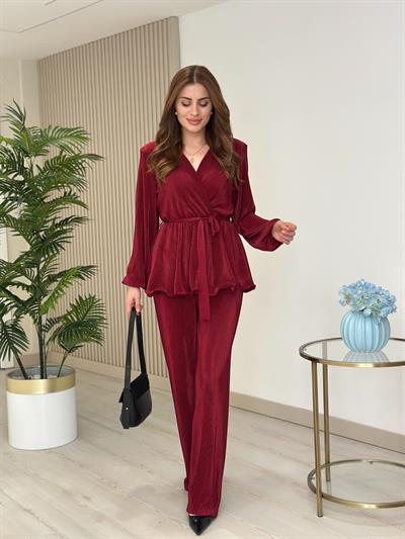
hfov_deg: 30.3
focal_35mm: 48
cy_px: 270
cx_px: 202
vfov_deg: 39.6
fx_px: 748
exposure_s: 1/369
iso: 80
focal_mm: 6.86
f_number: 1.78
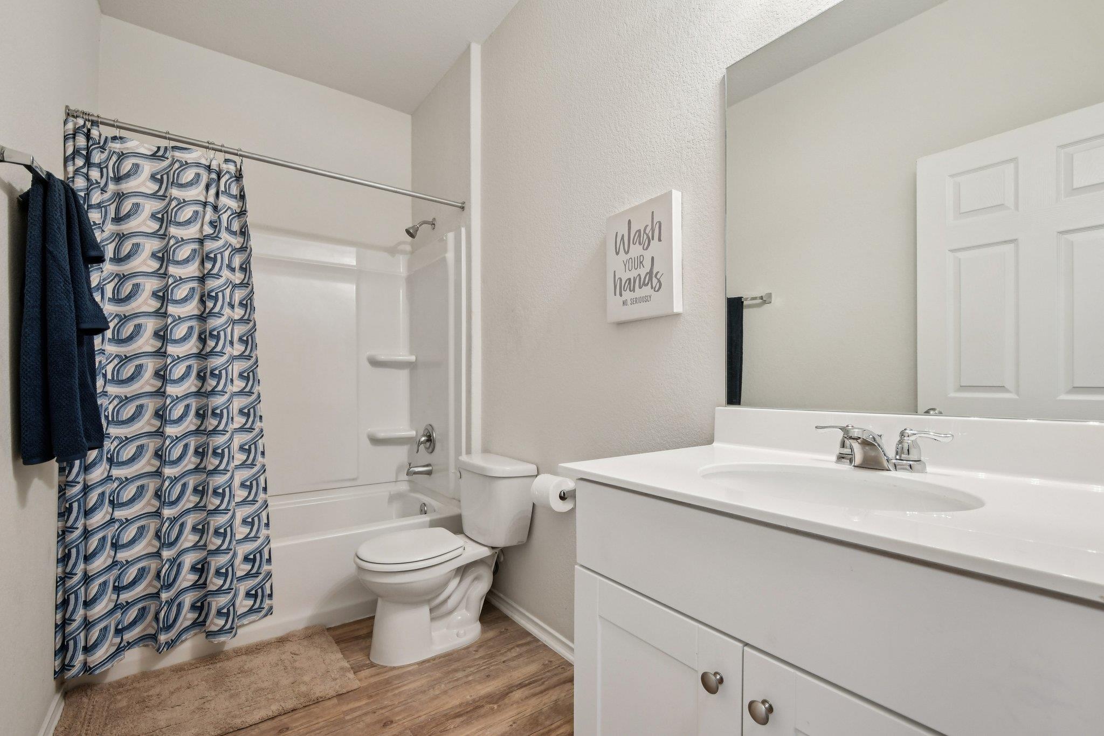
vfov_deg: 77.3
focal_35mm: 15
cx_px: 552
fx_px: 460
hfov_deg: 100.4
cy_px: 368
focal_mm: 10
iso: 400
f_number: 8
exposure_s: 1/10
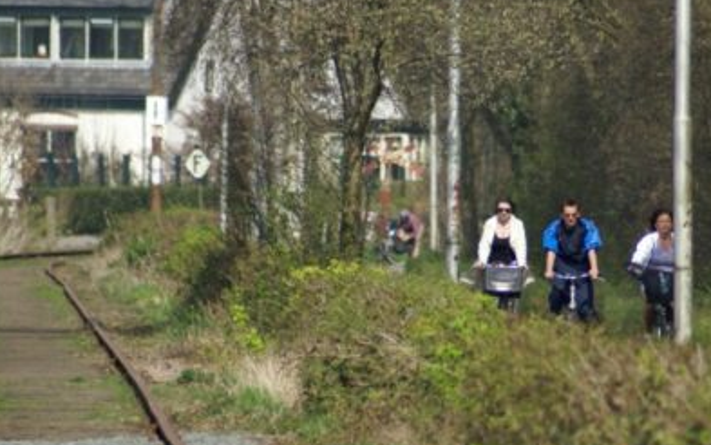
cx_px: 447
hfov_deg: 3.0
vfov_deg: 1.9
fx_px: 13589
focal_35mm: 701
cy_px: 256
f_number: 5.6
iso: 100
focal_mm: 300
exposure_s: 1/500
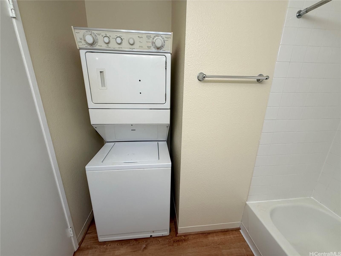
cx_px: 170
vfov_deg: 85.7
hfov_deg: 102.1
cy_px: 128
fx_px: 138
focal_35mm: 14
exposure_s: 1/120
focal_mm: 2.22
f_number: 2.2
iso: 160
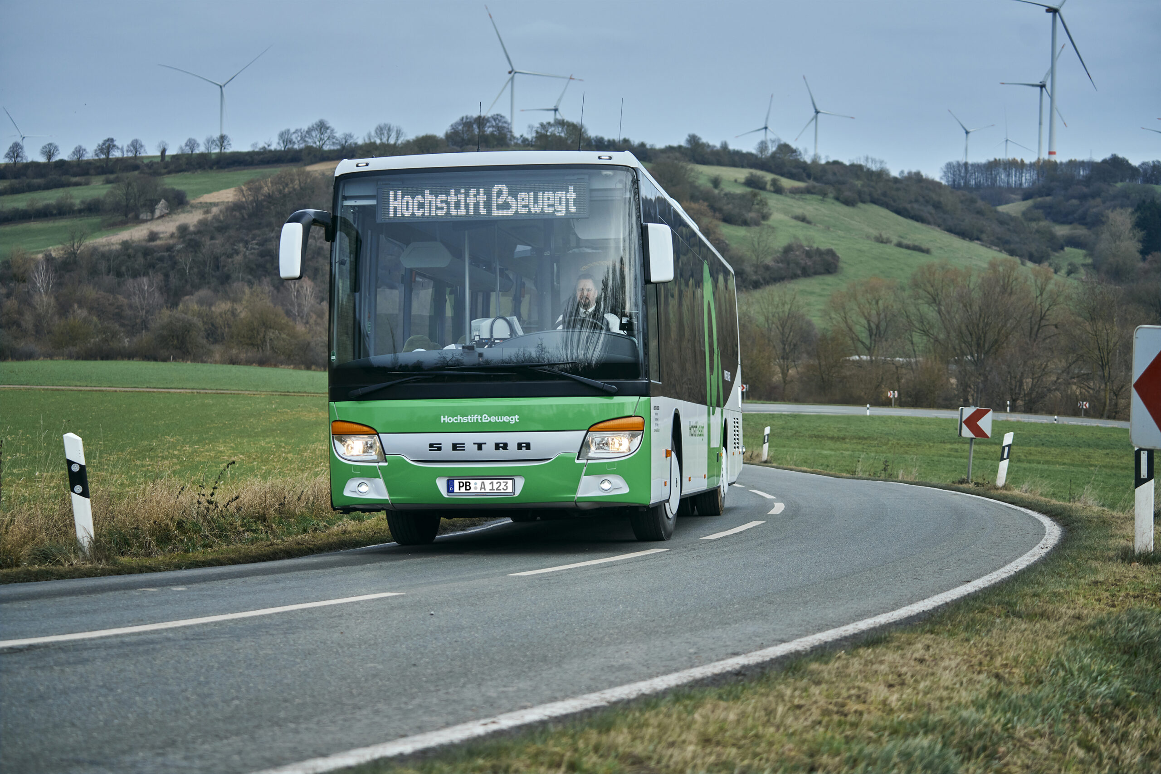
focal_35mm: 70
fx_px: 2257
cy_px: 387
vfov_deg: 19.5
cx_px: 580
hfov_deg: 28.8
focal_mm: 70
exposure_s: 1/250
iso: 400
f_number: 4
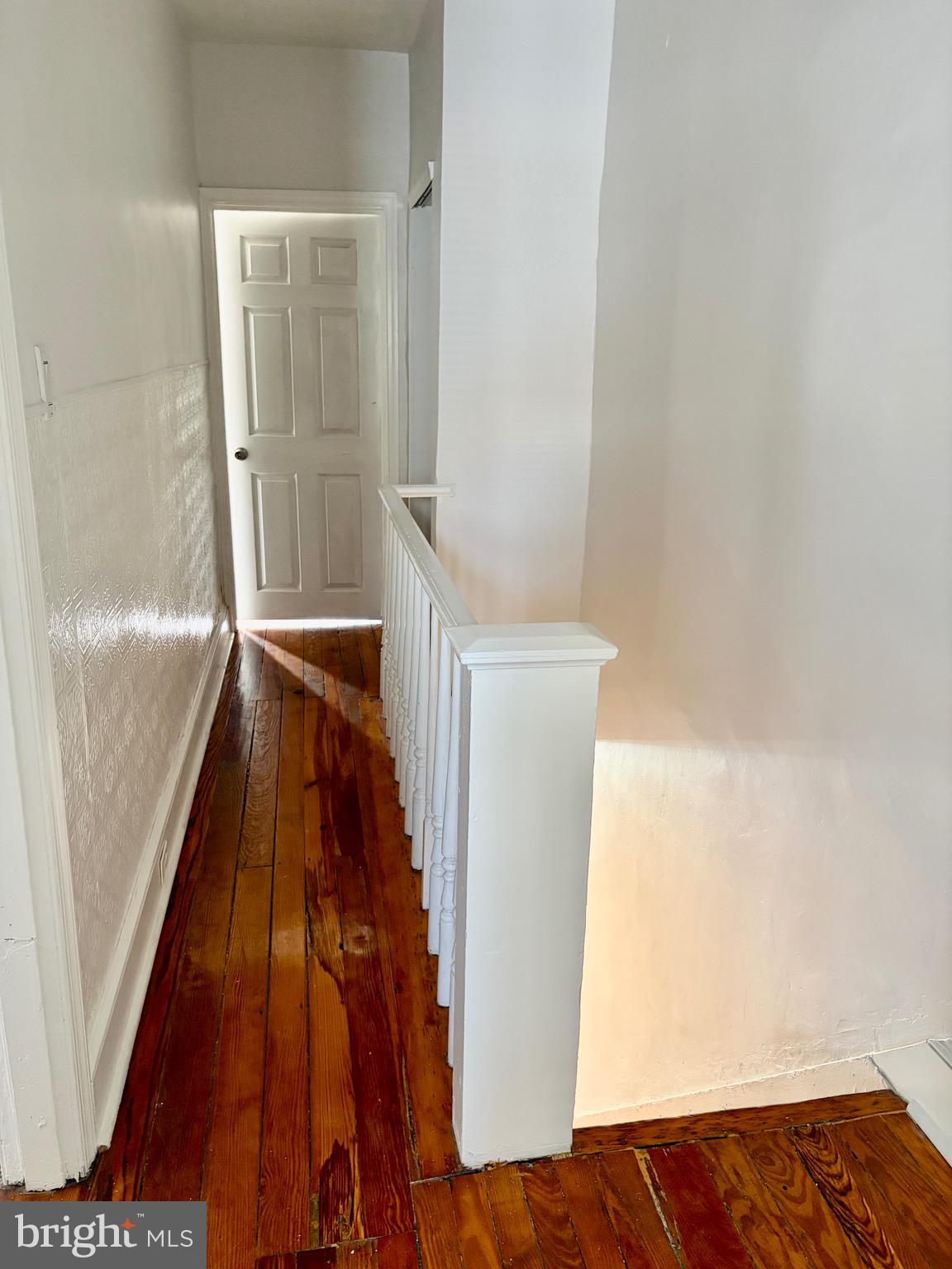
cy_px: 634
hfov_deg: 53.1
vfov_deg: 67.3
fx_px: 953
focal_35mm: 26
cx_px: 476
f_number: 1.6
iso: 320
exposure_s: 1/60
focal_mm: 5.96
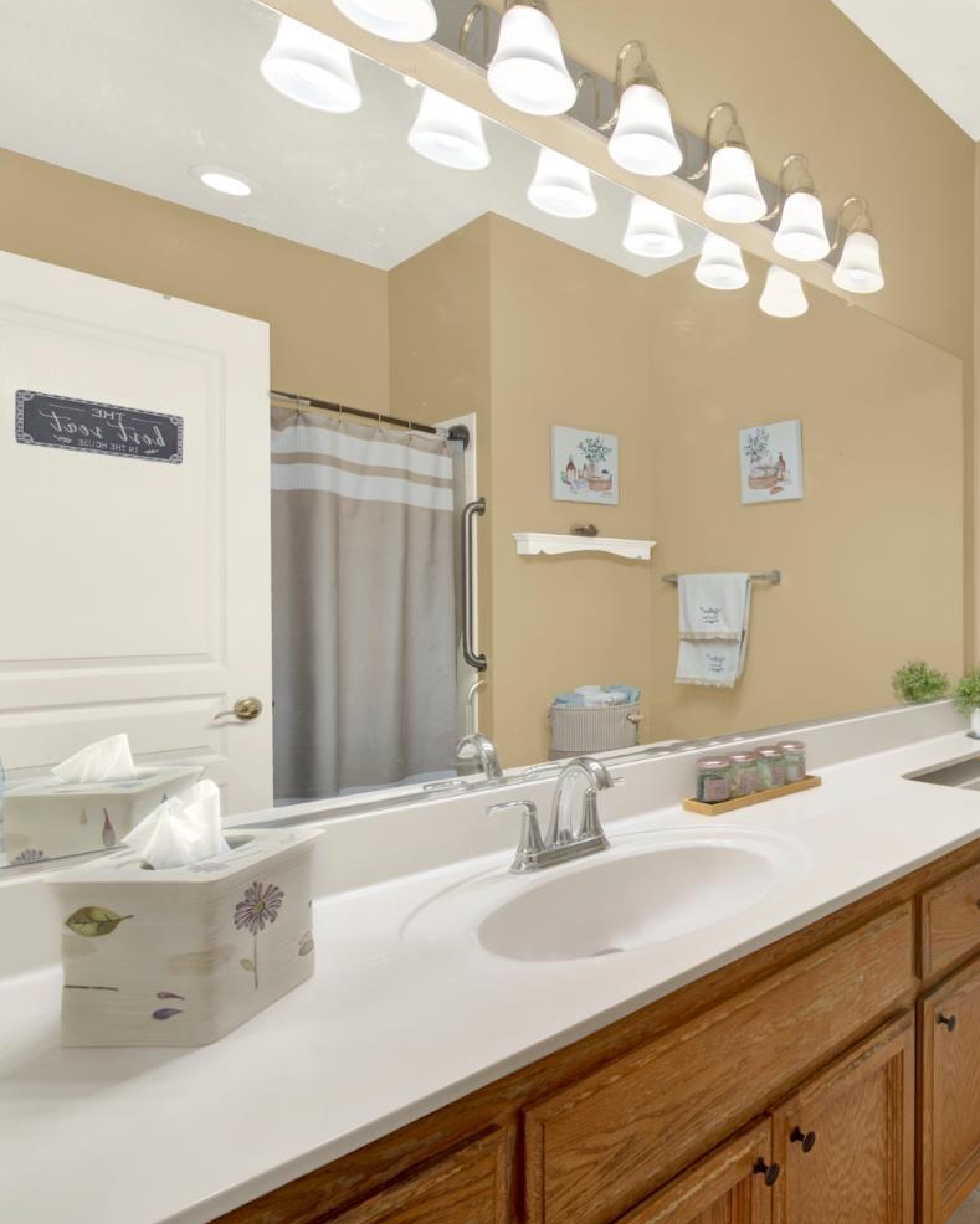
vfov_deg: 80.4
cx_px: 872
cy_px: 612
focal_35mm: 20
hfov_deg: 58.7
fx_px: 725
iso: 100
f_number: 14
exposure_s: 1/5
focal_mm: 14
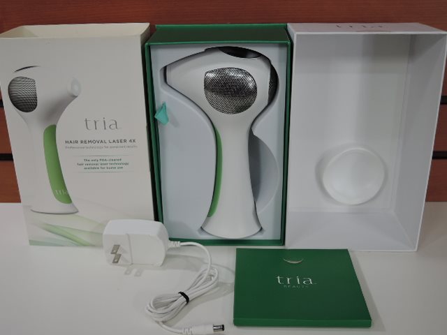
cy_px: 168
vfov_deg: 36.0
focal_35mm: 40
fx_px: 517
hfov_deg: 46.8
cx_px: 224
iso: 280
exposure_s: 1/30
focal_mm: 8.6
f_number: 3.2
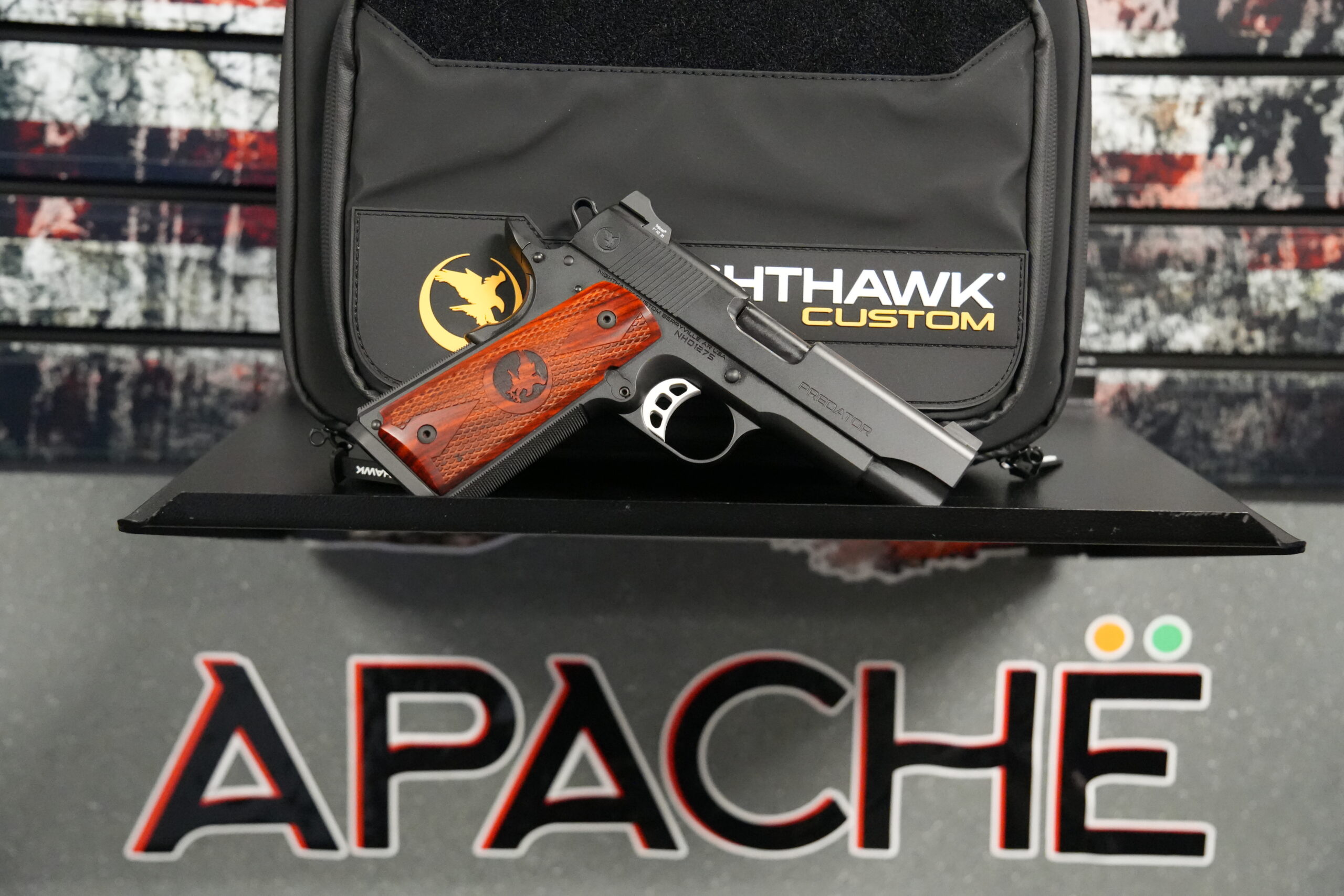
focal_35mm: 46
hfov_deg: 42.3
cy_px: 448
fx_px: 1736
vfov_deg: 28.9
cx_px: 672
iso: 6400
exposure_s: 1/160
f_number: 2.8
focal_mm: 31
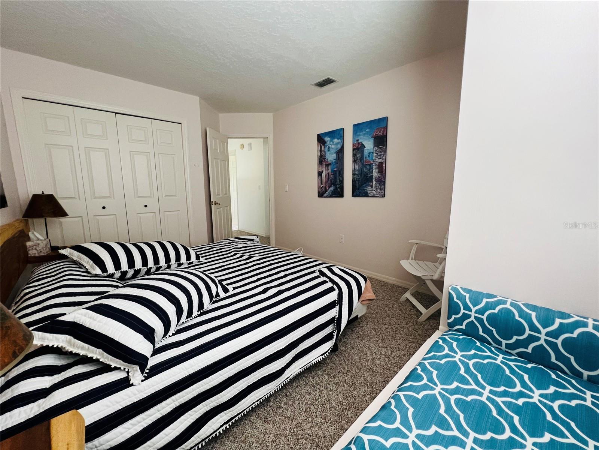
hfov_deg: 106.2
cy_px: 225
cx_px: 300
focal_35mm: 13
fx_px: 225
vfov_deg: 89.9
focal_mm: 1.57
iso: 250
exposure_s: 1/60
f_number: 1.8
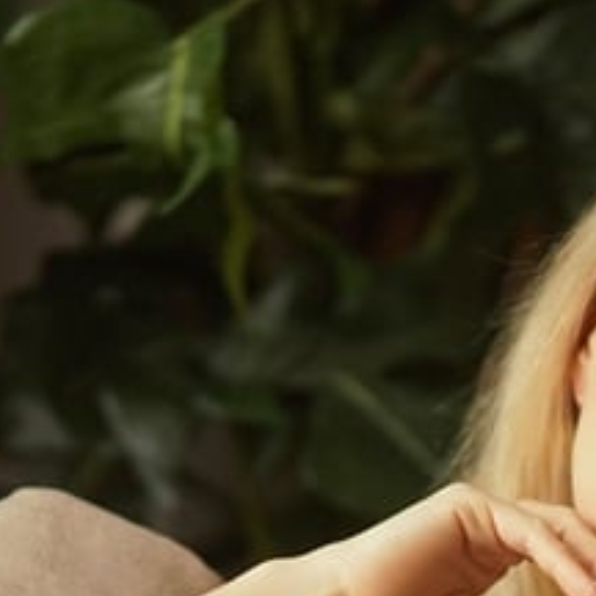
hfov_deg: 5.8
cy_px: 596
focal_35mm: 301
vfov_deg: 5.8
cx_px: 676
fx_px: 5863
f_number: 1.4
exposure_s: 1/3200
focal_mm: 85
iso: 640
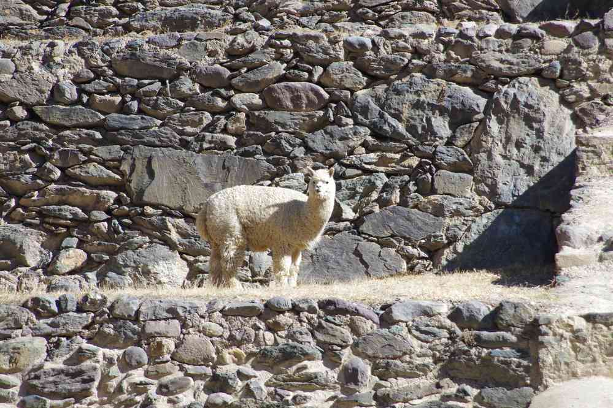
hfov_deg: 4.6
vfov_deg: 3.1
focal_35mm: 450
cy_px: 204
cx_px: 306
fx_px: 7662
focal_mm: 300
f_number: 9
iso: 800
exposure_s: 1/320
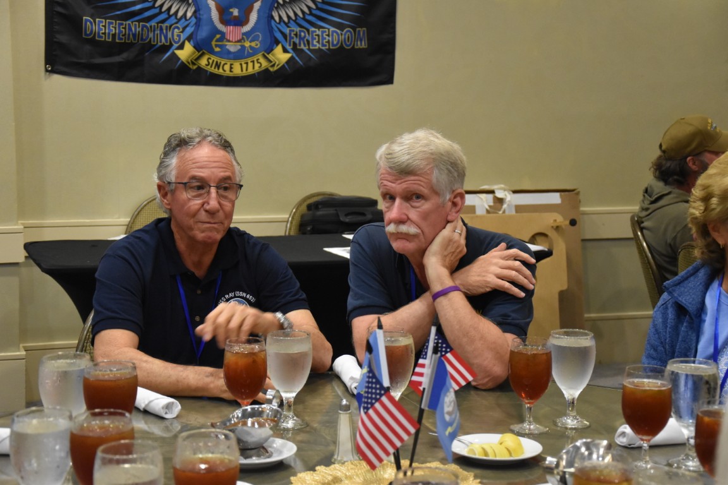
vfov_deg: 18.9
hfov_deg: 28.1
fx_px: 1456
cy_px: 242
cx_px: 364
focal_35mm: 72
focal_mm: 48
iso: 2800
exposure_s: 1/60
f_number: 4.8
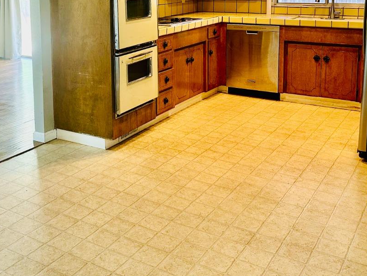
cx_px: 104
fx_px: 477
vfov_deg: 31.0
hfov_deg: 41.2
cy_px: 40
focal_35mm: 45
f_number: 1.78
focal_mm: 6.86
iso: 200
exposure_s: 1/60
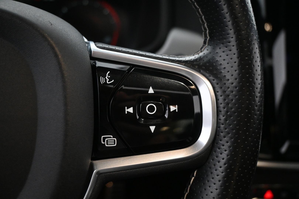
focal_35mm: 36
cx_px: 150
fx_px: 299
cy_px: 100
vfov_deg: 36.9
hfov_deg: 53.1
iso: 3200
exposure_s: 1/50
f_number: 4.2
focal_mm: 24
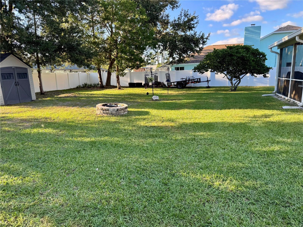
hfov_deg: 71.6
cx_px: 152
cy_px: 114
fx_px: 210
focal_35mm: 24
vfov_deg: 56.8
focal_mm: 6.76
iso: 80
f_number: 1.78
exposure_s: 1/470
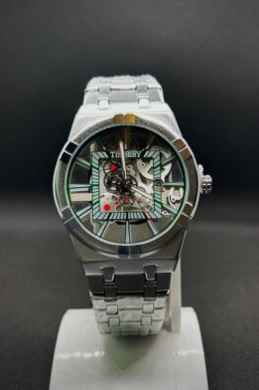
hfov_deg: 26.5
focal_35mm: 51
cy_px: 195
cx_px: 132
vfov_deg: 38.9
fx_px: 551
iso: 80
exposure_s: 1/81
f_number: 1.78
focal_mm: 6.86
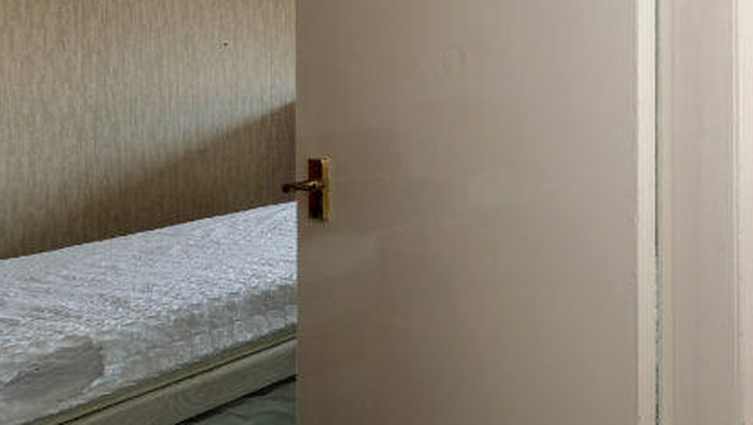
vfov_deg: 35.7
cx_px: 913
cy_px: 48
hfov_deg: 41.4
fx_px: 619
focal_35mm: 31
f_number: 5.6
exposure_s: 1/8
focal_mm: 8
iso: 200
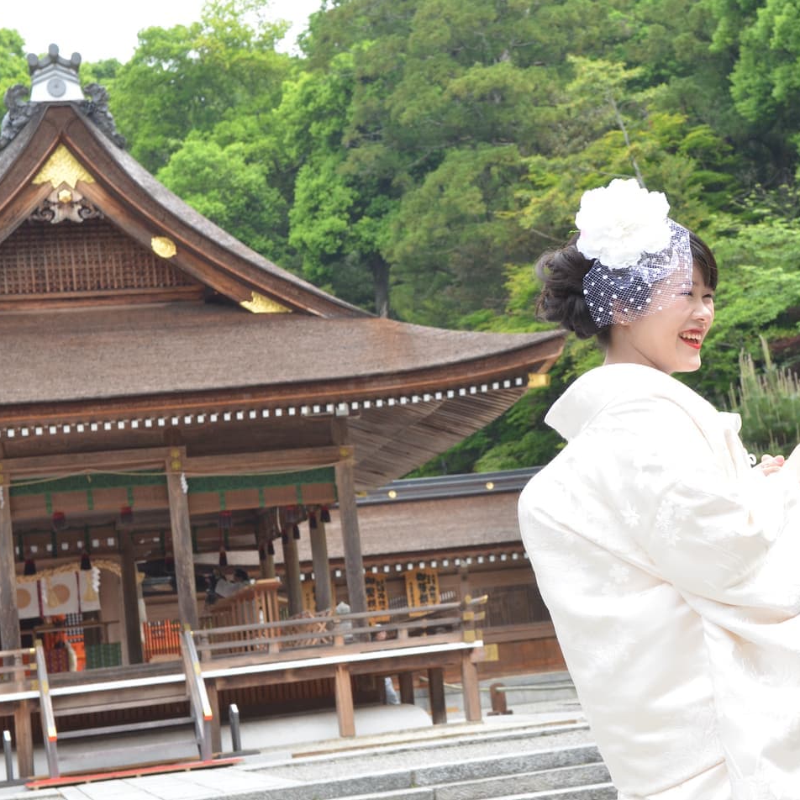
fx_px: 2013
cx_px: 582
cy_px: 400
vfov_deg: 22.5
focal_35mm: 77
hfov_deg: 22.3
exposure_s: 1/640
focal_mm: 40
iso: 800
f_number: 5.6
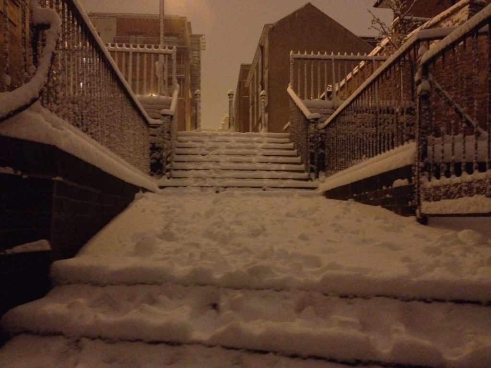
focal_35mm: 35
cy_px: 184
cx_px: 246
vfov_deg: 40.7
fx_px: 496
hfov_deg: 52.6
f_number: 2.4
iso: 800
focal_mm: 4.28
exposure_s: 1/15
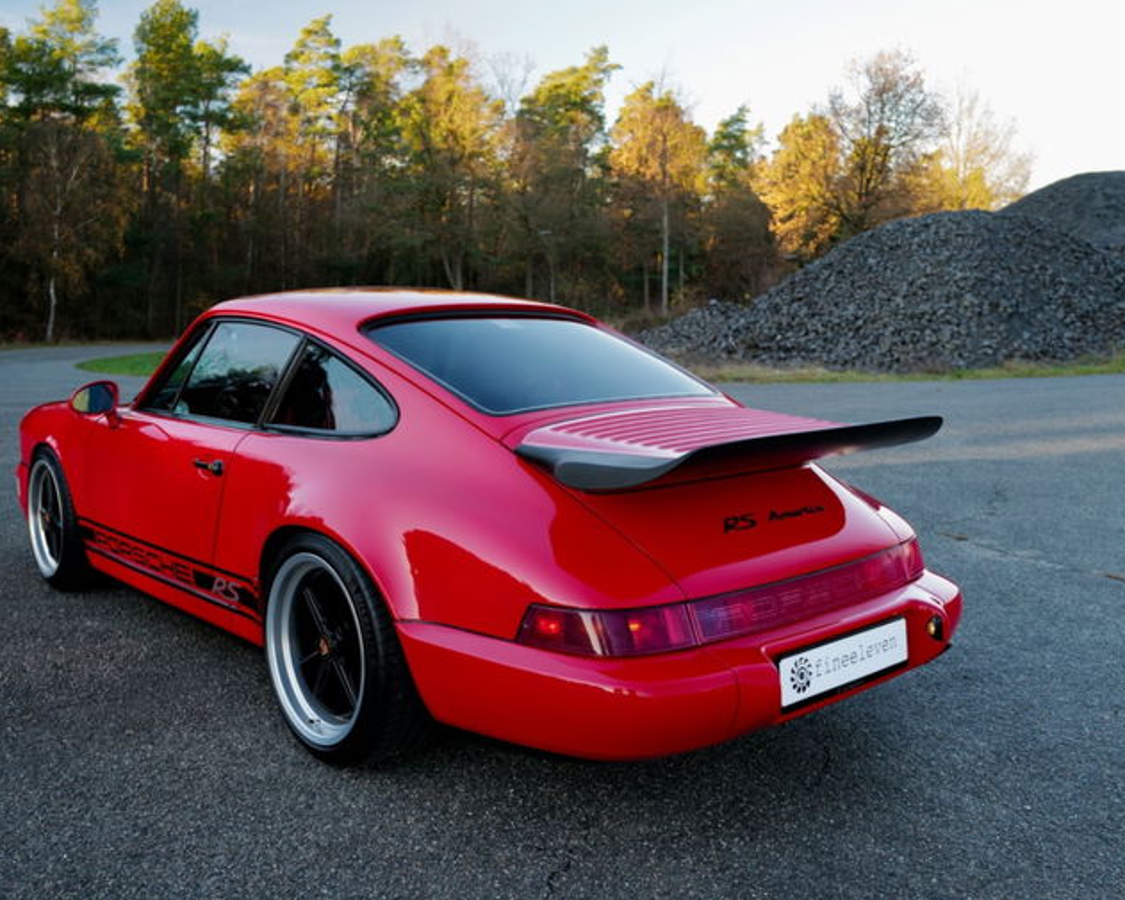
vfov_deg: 45.8
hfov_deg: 55.4
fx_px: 1066
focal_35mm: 32
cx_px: 481
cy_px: 449
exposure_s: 1/50
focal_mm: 28
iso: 100
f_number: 2.8
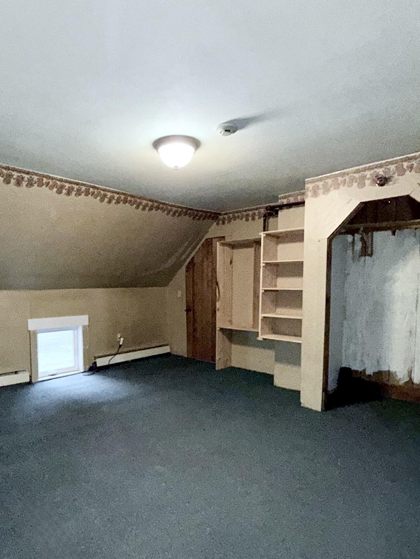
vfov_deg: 76.1
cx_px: 168
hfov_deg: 60.6
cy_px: 309
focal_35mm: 22
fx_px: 356
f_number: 2.2
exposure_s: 1/60
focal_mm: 2.22
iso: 160
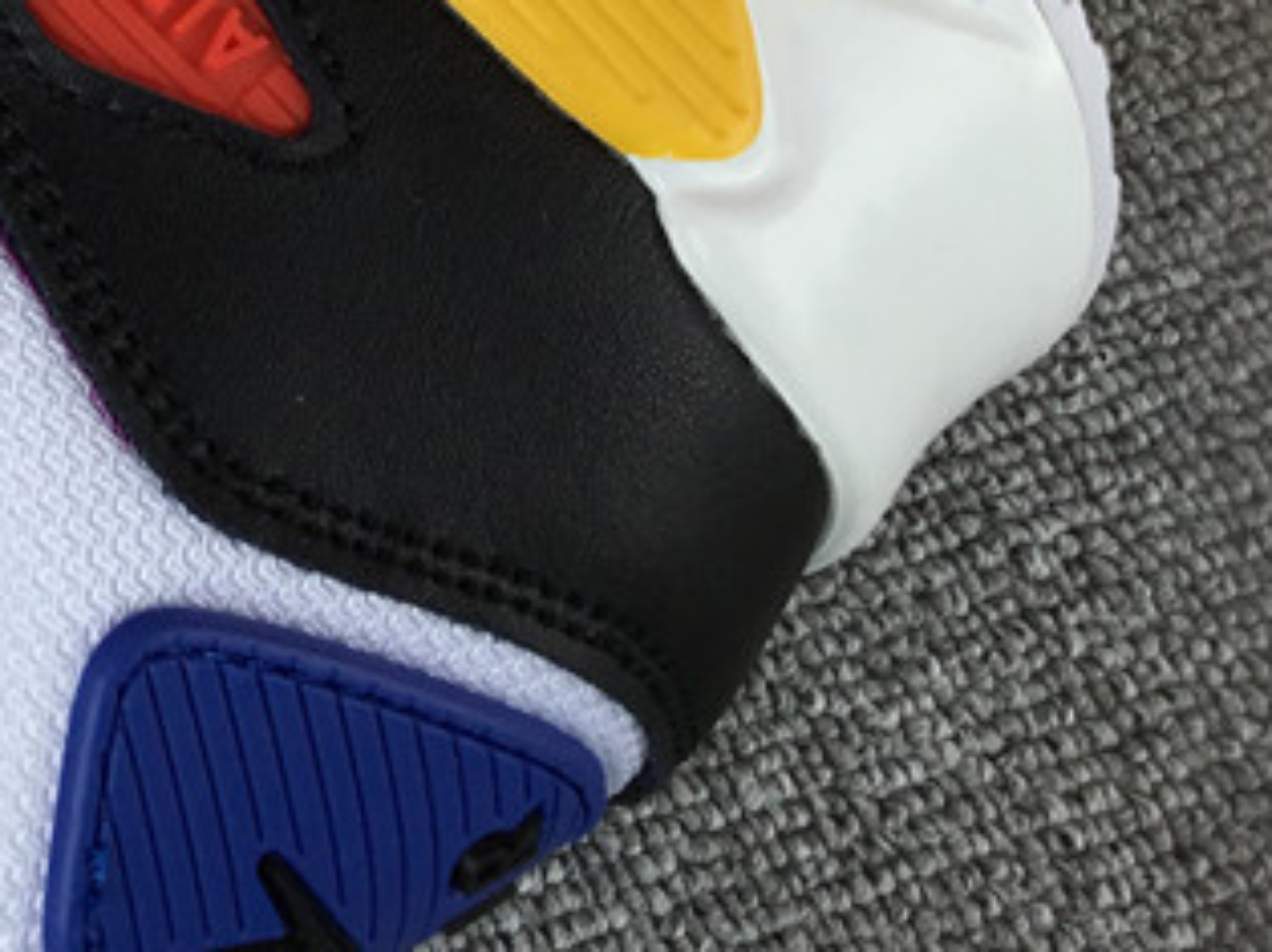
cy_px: -199
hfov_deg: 22.7
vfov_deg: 17.7
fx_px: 2901
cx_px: -267
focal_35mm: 79
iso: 25
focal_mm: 3.3
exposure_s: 1/297
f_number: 2.4
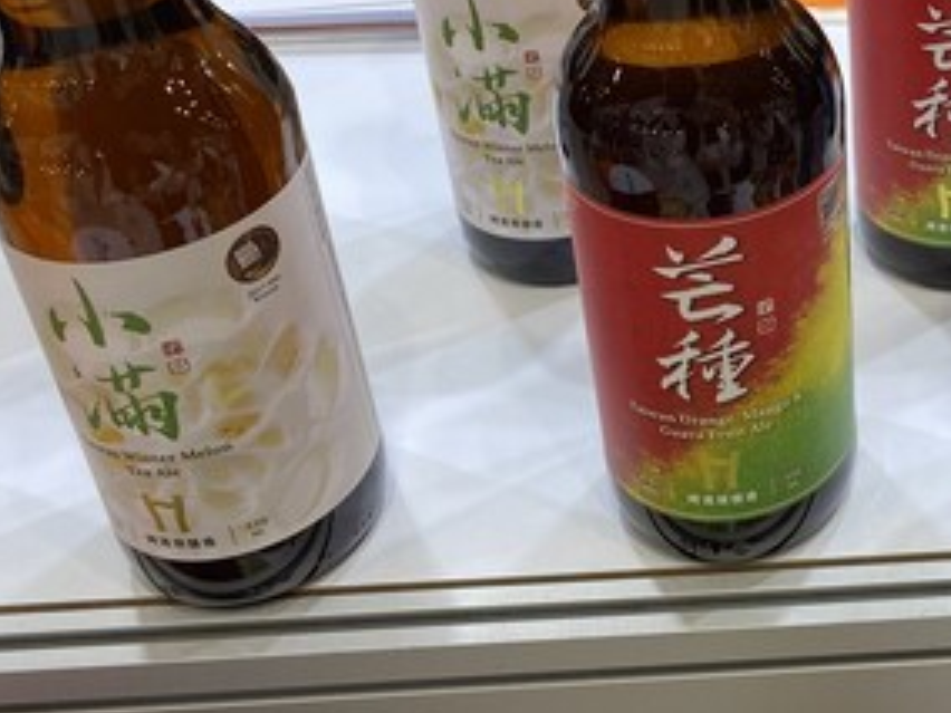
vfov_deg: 25.6
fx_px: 1511
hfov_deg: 32.3
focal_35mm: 55
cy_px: 54
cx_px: 938
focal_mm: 4.25
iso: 64
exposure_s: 1/60
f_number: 1.8
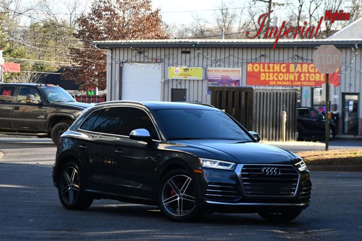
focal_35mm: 147
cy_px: 120
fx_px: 1477
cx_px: 181
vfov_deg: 9.3
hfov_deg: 14.0
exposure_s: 1/250
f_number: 5.6
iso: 200
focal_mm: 98
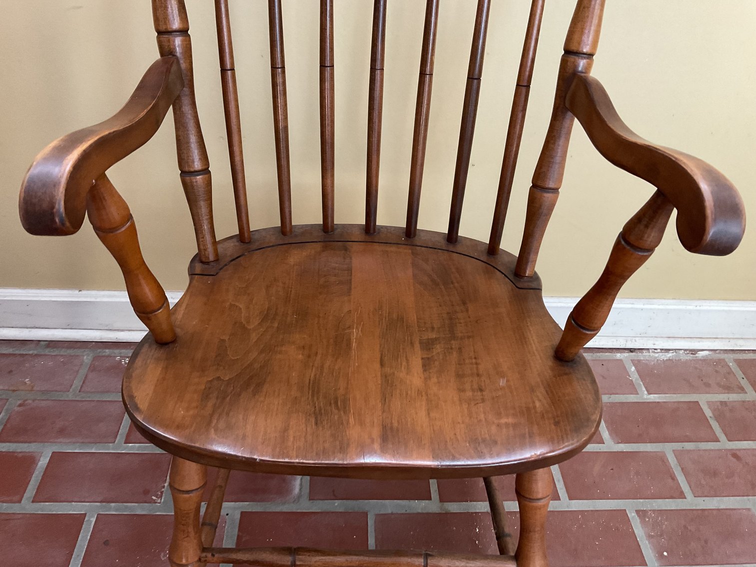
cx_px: 378
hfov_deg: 61.7
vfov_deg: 48.2
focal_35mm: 29
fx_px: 633
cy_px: 284
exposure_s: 1/40
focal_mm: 3
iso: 250
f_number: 1.8
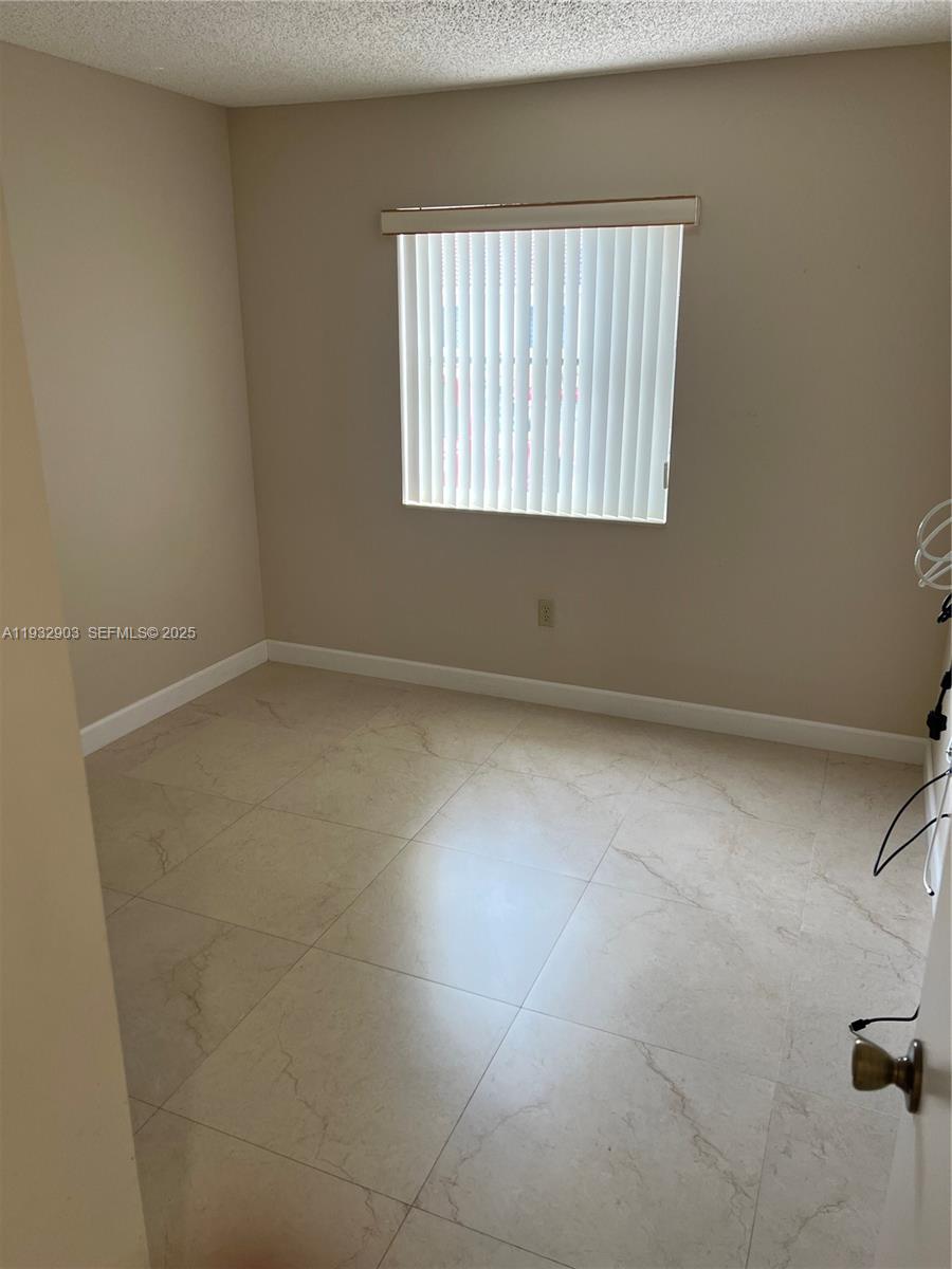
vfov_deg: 67.3
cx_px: 476
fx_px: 953
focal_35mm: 26
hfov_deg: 53.1
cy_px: 634
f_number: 1.5
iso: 64
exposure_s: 1/60
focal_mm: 5.7
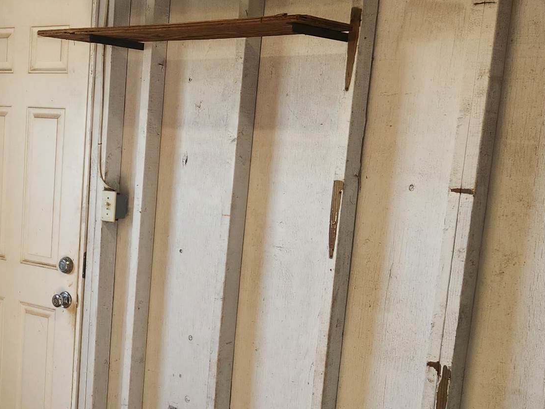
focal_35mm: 64
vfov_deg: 22.6
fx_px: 1008
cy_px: 339
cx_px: 69
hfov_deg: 29.2
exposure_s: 1/120
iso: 80
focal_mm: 5.4
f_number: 1.8
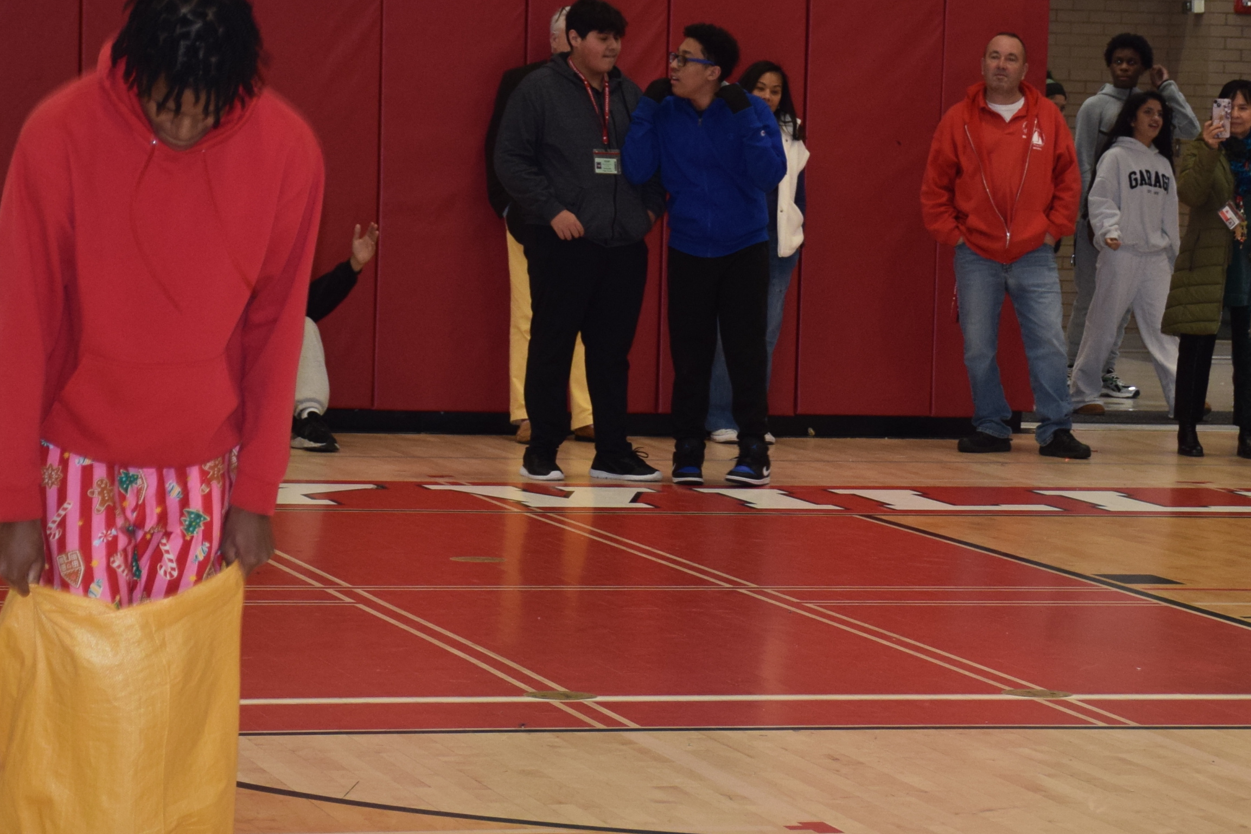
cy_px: 408
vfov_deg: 11.7
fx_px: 4066
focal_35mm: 117
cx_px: 728
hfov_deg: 17.5
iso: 800
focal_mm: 50
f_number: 5
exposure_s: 1/100
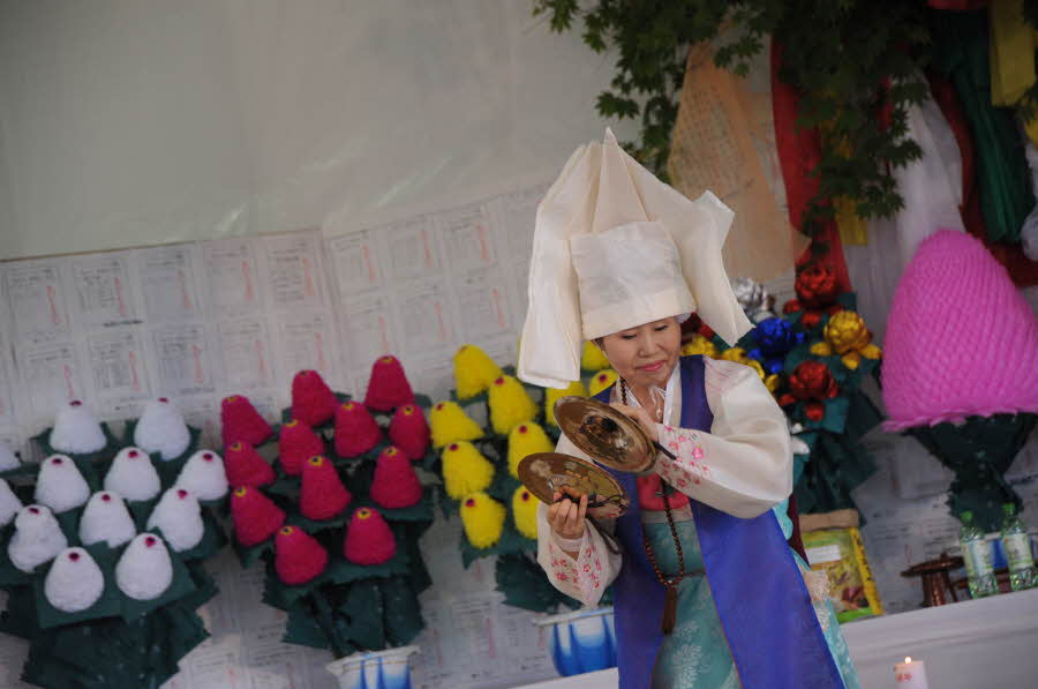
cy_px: 344
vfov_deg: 11.4
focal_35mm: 120
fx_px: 3454
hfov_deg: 17.1
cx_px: 519
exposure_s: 1/160
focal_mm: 120
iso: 1000
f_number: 5.6
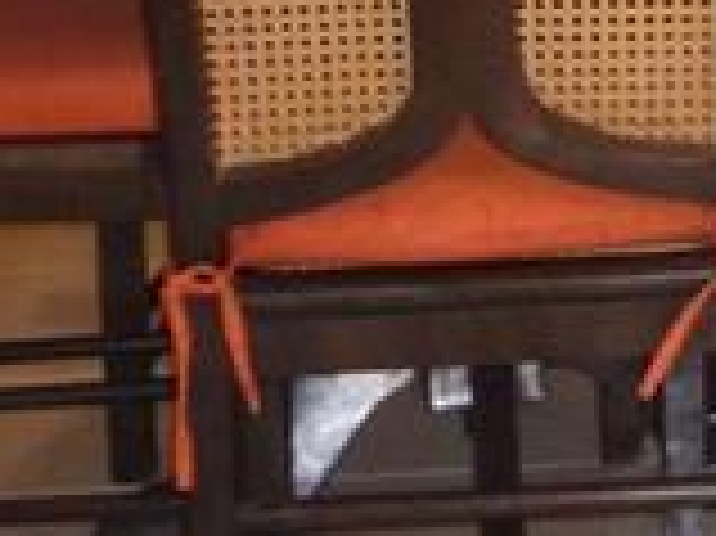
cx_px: 1927
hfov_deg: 8.3
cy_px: -464
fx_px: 4402
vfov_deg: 6.8
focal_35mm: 213
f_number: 2.8
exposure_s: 1/30
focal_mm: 5.5
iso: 250
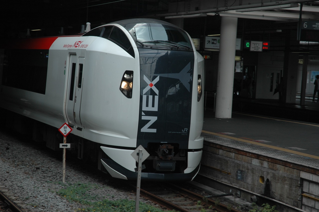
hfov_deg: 19.5
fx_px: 930
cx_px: 160
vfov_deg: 13.0
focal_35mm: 105
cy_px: 106
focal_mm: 70
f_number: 8
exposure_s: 1/60
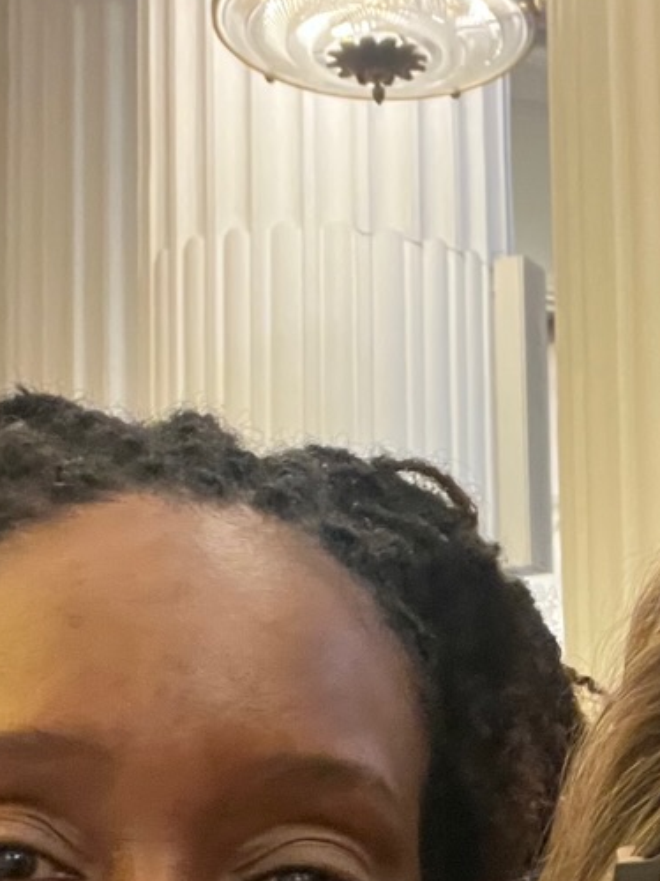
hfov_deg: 18.7
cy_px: 757
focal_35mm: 77
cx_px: 630
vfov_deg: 24.7
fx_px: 1958
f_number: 2.2
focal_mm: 2.71
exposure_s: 1/25
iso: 640
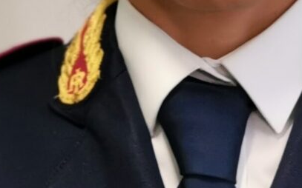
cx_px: 180
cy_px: -71
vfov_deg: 7.2
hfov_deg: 11.6
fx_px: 1481
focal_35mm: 180
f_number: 1.8
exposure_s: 1/100
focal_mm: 5.58
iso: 200
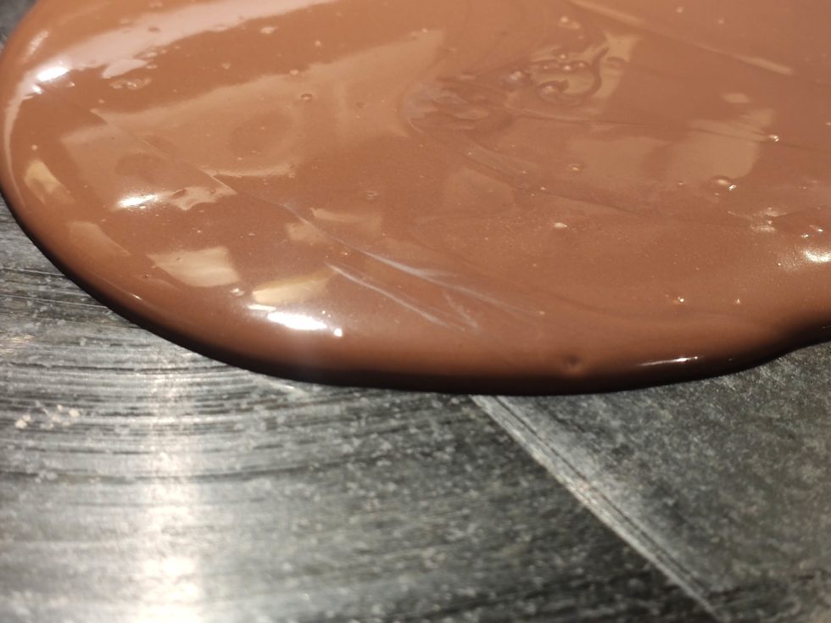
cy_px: 312
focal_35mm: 52
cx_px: 416
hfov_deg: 36.8
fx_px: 1248
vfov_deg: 28.0
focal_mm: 4.77
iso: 402
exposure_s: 1/30
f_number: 1.75
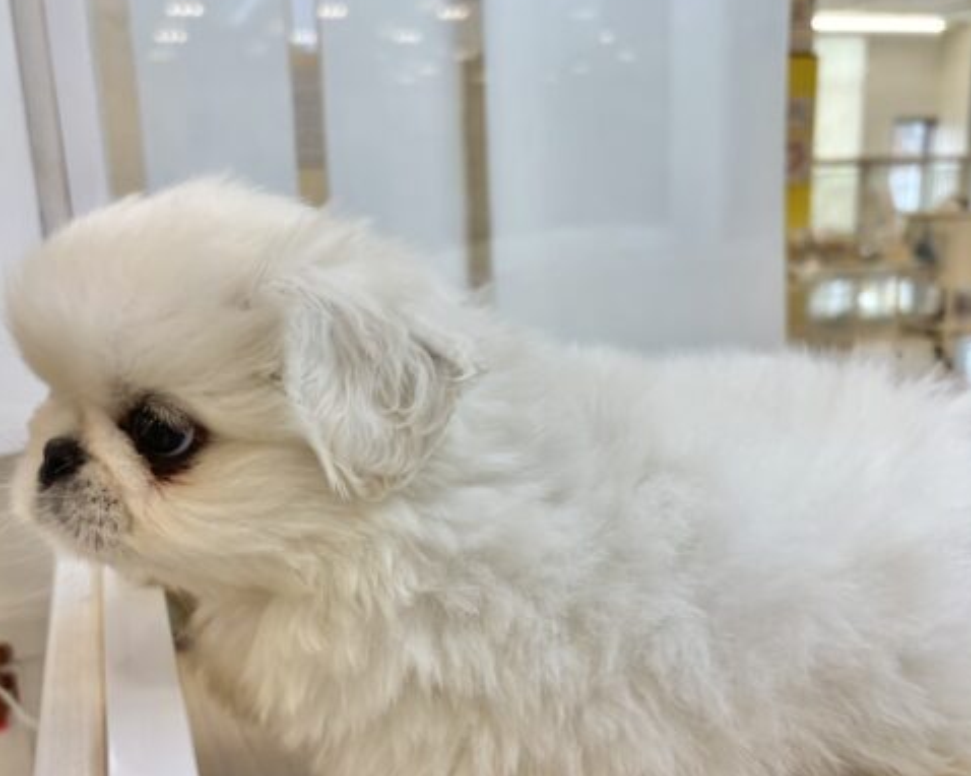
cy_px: 455
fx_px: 977
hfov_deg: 52.8
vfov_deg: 43.2
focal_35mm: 34
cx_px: 447
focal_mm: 5.96
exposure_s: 1/100
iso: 50
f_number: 1.6
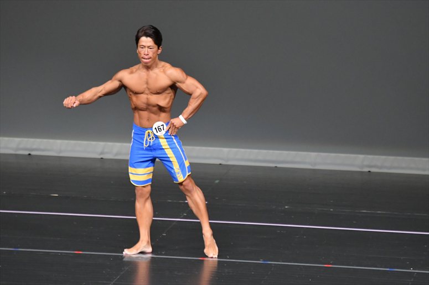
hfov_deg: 6.0
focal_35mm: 345
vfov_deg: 4.0
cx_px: 214
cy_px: 142
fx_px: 4109
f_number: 5.6
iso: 5000
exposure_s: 1/400
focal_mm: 230
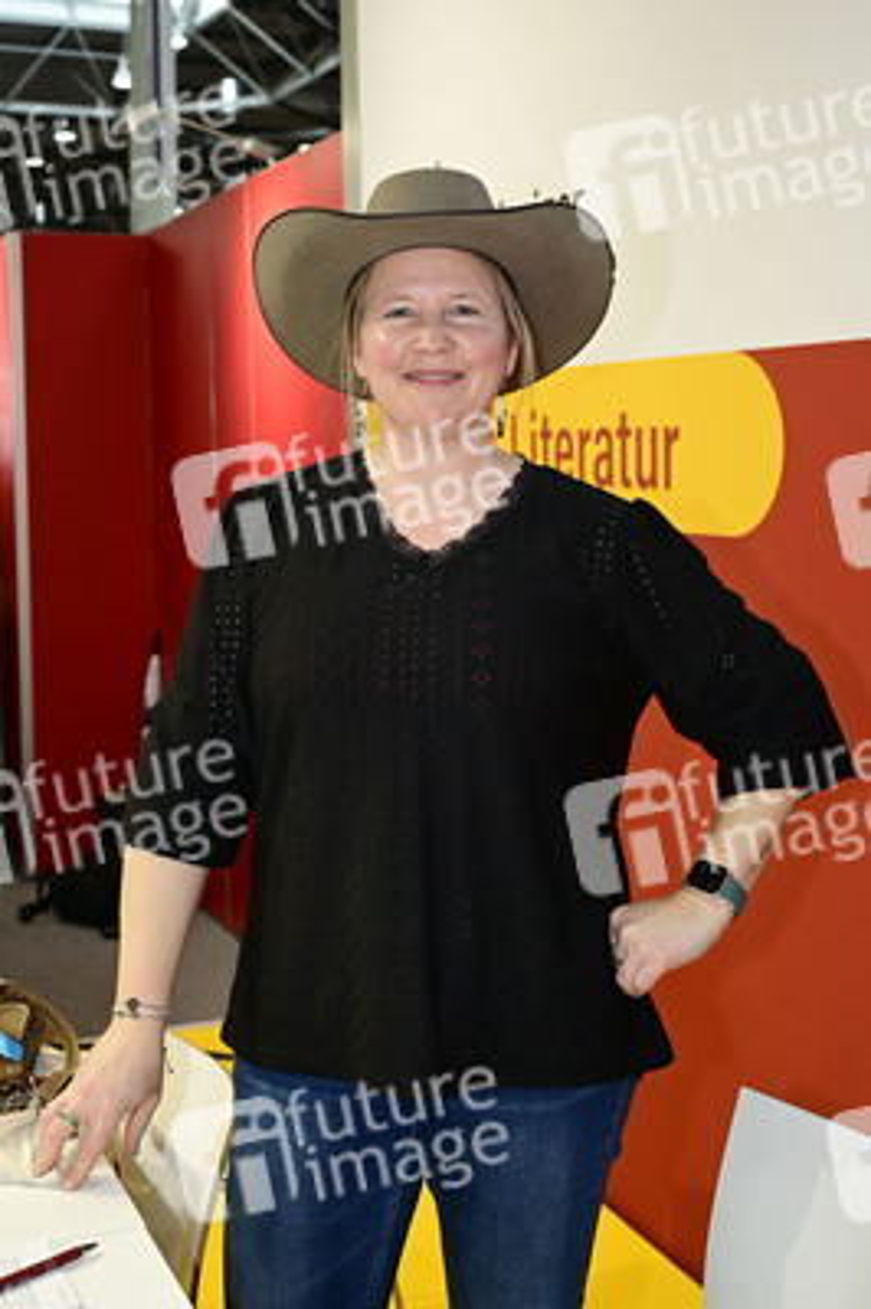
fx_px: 1418
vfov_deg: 49.6
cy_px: 654
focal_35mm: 39
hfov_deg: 34.2
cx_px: 436
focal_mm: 39
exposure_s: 1/200
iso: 1600
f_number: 5.6
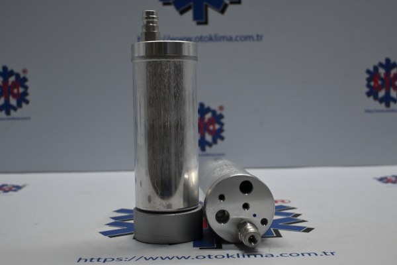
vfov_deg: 27.3
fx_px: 546
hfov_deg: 40.0
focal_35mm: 50
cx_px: 198
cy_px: 132
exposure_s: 1/125
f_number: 5
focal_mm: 33
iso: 720
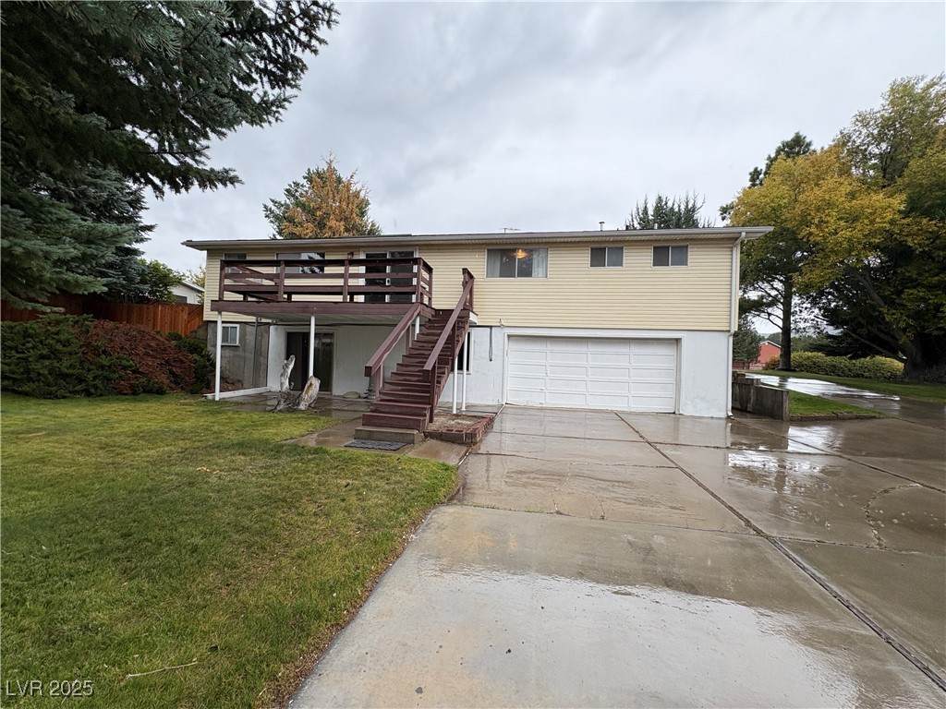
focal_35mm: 14
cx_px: 473
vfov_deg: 85.7
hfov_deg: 102.1
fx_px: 383
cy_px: 354
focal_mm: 2.22
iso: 64
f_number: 2.2
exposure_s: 1/344
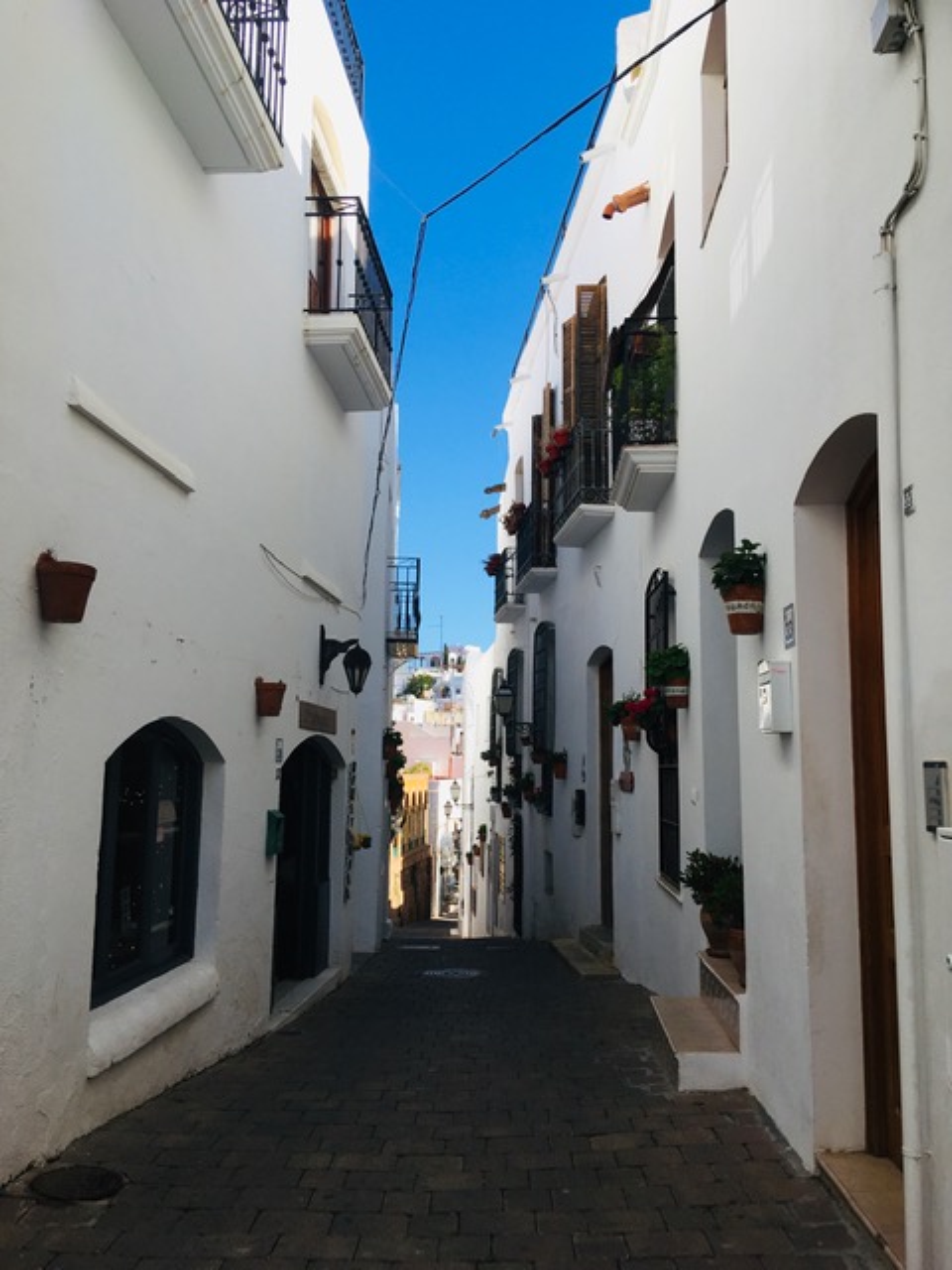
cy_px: 635
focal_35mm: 29
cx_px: 476
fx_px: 1063
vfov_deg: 61.7
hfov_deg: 48.2
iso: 25
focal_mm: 4.15
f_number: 2.2
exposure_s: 1/1054
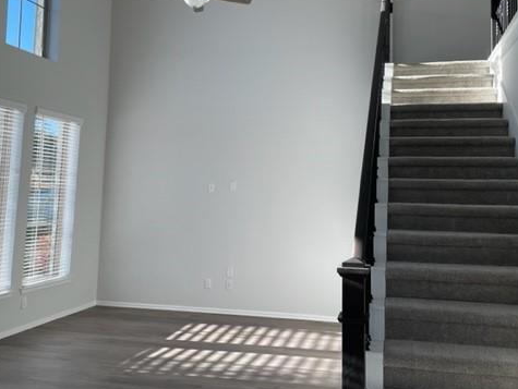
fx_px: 524
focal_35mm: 35
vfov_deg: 40.5
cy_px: 149
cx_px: 289
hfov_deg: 52.5
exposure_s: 1/473
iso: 32
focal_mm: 4.2
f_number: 1.6
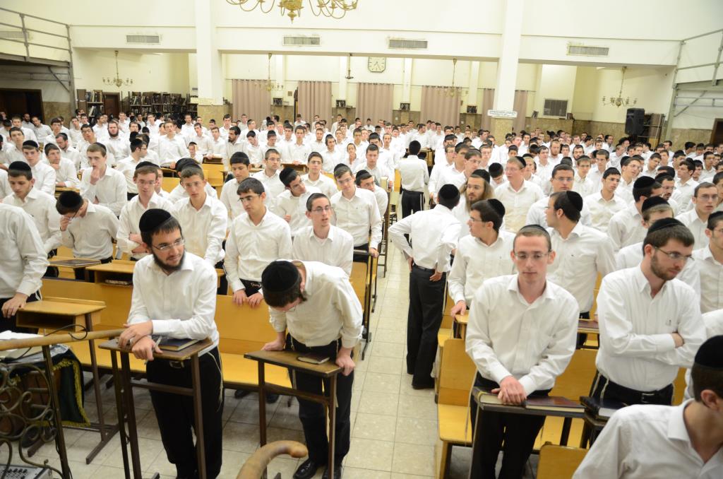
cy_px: 240
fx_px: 481
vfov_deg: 52.9
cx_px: 362
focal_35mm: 24
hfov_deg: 73.9
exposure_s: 1/200
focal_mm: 16
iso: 1000
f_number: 3.5
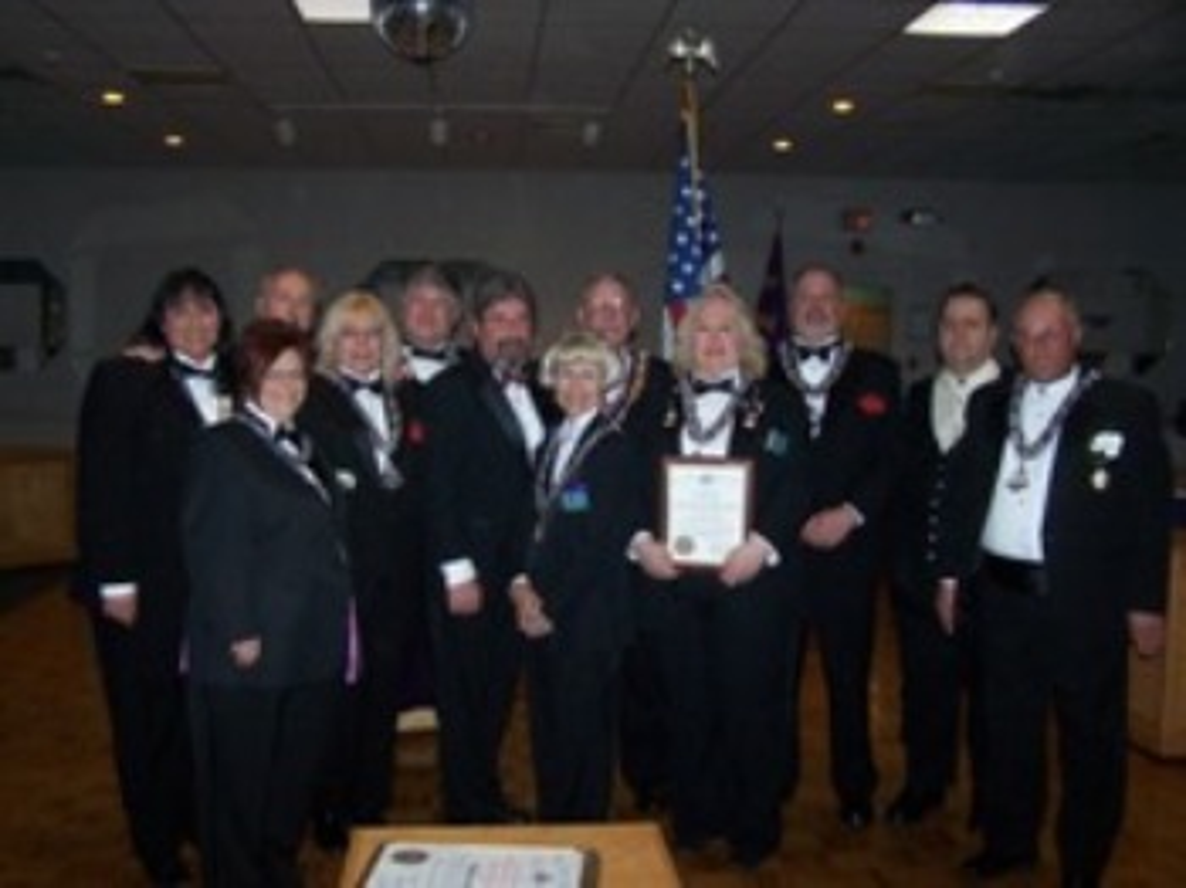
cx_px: 593
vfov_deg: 37.7
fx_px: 1301
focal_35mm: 38
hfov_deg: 49.0
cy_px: 444
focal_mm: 6.3
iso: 140
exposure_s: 1/60
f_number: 2.8
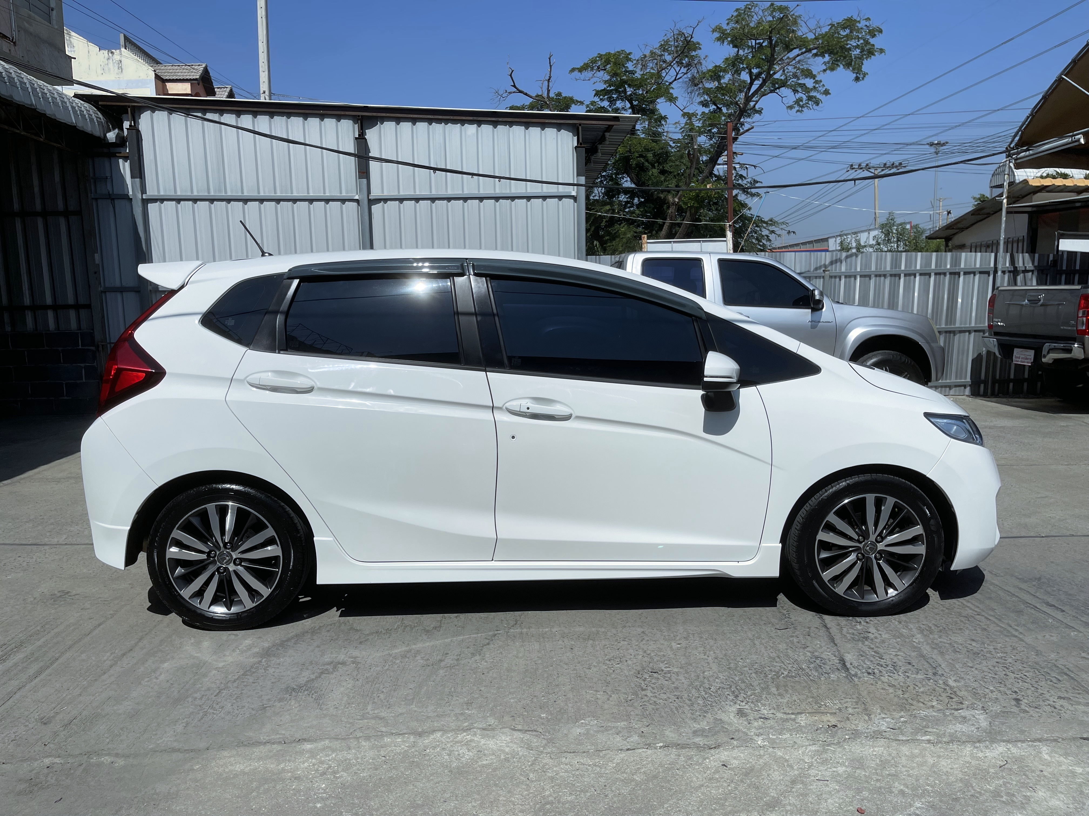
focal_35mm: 25
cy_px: 408
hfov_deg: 69.4
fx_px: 786
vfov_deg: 54.9
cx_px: 544
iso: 32
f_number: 1.6
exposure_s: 1/10989
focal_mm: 5.1
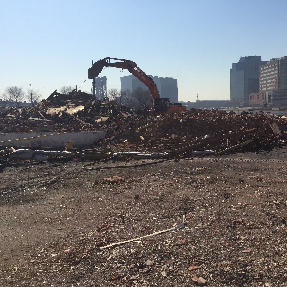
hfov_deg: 40.0
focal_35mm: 41
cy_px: 135
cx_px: 207
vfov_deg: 40.9
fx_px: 385
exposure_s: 1/4405
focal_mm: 4.15
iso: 32
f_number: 2.2
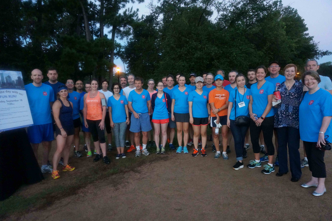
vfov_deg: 53.0
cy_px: 110
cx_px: 166
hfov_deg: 73.8
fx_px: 221
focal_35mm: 24
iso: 3200
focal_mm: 16
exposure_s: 1/160
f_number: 4
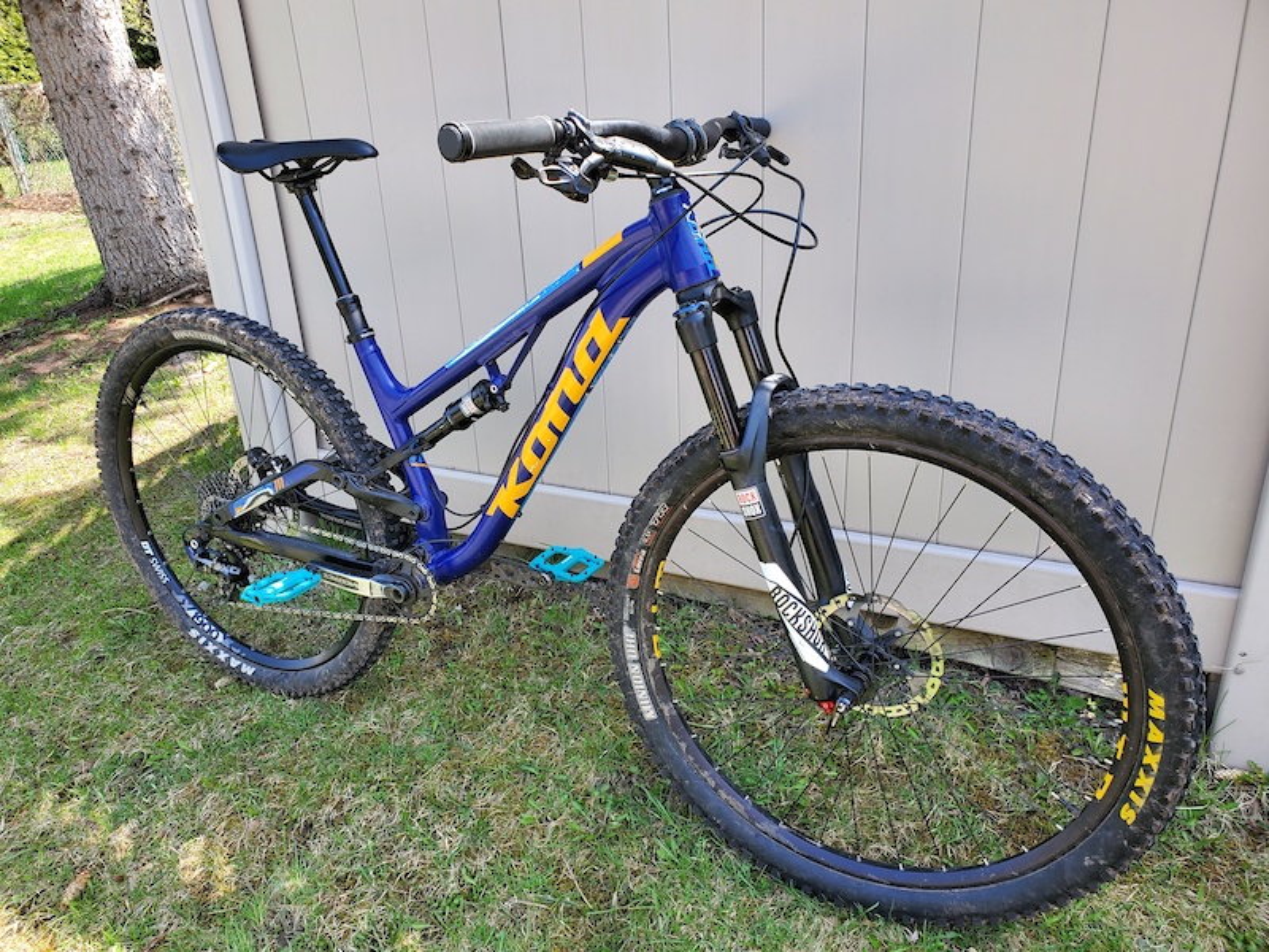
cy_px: 476
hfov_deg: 67.3
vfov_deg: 53.1
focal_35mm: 26
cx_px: 634
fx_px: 953
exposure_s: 1/194
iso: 50
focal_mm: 4.3
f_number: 2.4
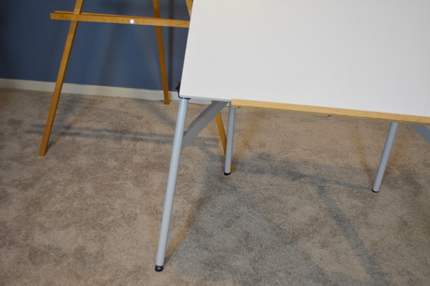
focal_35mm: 39
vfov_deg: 34.2
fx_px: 466
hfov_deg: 49.6
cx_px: 215
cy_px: 143
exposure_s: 1/60
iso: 800
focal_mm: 26
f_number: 4.2
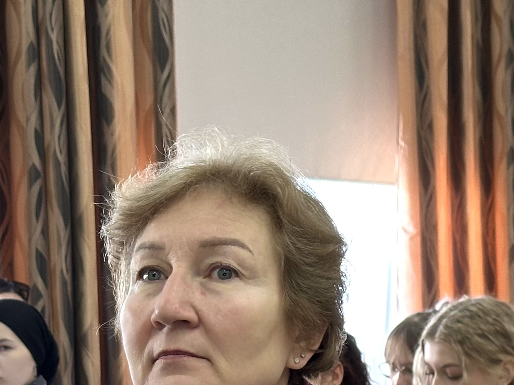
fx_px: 1915
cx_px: 453
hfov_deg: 15.1
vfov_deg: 11.2
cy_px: 511
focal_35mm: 129
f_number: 1.78
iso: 100
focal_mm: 6.86
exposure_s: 1/60
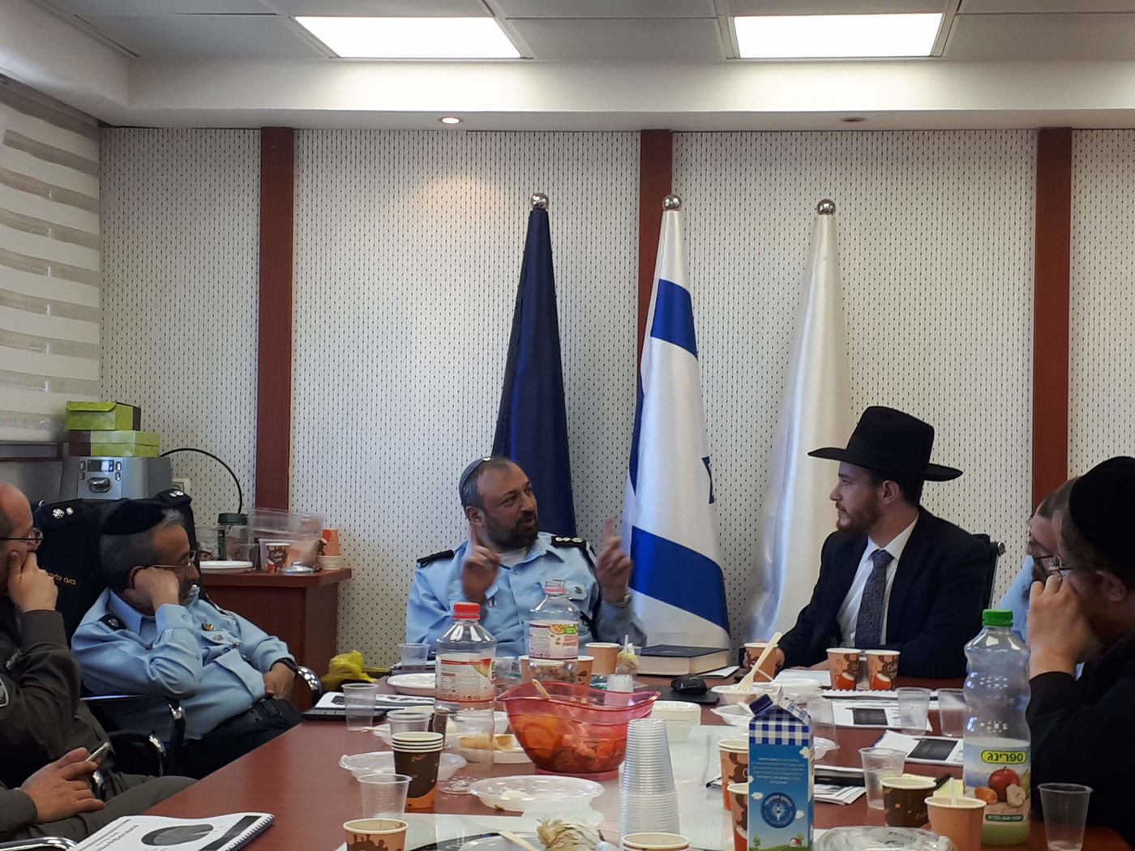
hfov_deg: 65.3
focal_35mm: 27
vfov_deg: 51.4
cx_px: 568
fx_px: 885
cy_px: 426
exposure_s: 1/100
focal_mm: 3.6
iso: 50
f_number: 1.9
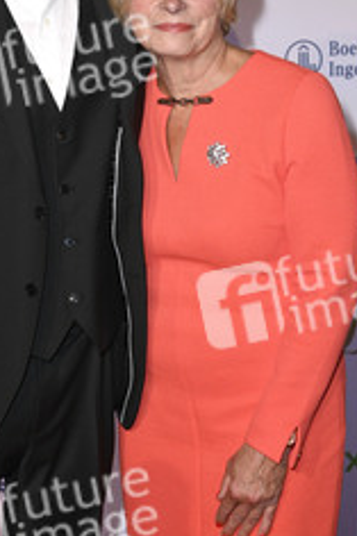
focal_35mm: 110
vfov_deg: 18.6
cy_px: 182
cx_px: 107
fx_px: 1639
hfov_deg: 12.4
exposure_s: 1/200
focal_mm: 65
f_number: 5.6
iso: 3200
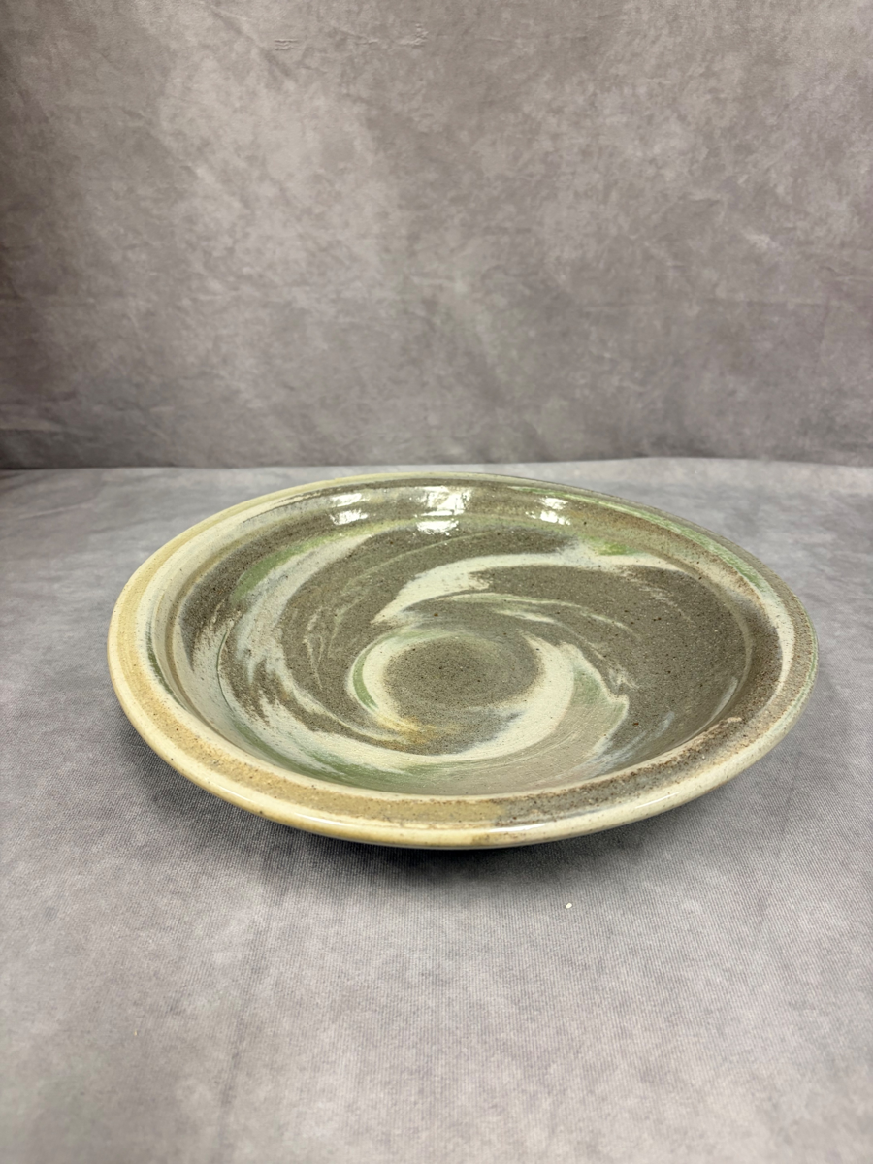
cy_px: 582
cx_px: 436
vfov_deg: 67.3
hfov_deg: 53.1
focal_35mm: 26
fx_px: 874
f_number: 1.6
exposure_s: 1/60
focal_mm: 5.96
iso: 125
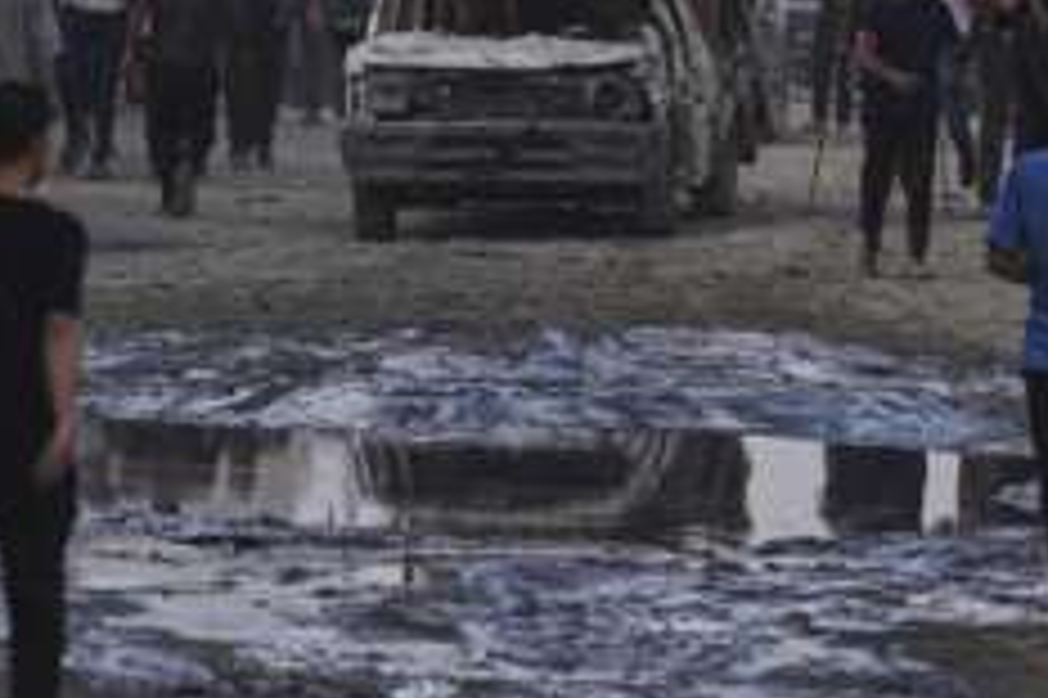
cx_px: 589
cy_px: -189
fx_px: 16697
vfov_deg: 2.4
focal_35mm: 574
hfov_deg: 3.6
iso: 160
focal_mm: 200
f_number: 5
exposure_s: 1/500
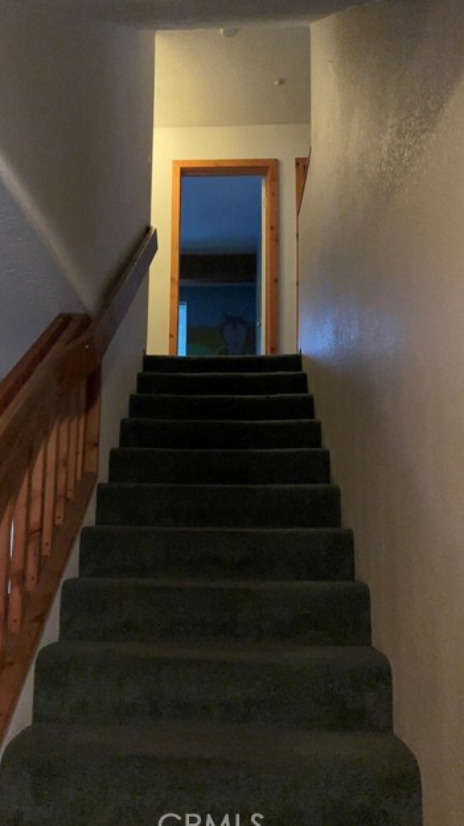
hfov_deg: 40.0
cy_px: 422
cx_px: 194
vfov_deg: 66.1
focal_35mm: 29
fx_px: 635
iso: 1600
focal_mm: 5.96
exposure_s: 1/120
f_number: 1.6
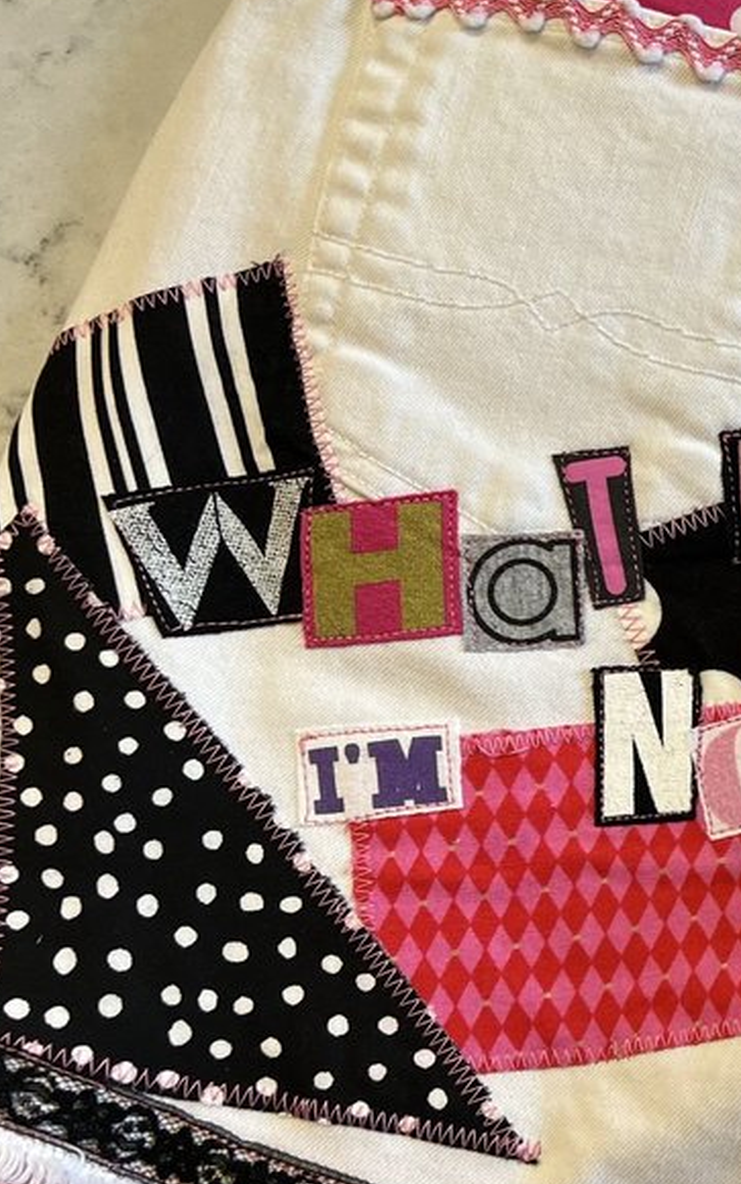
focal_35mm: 57
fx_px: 1840
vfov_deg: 35.6
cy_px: 659
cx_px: 1145
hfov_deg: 19.5
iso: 40
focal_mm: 5.7
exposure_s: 1/120
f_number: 1.5
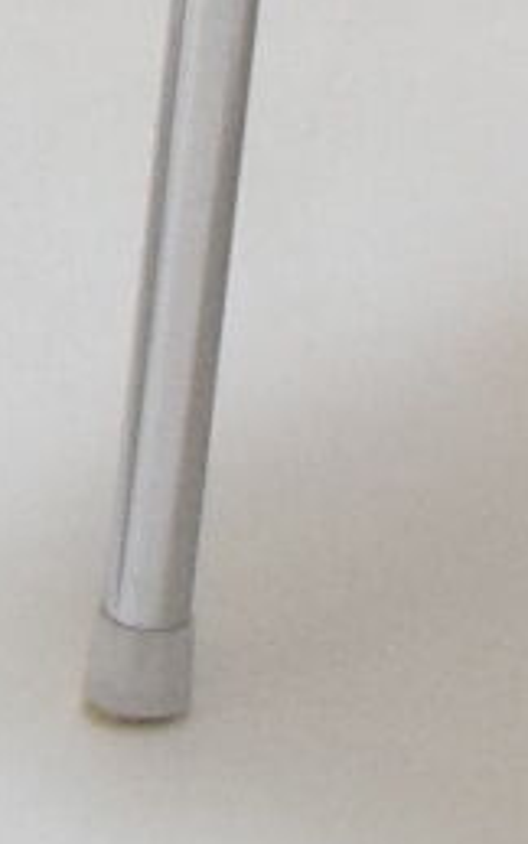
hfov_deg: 3.4
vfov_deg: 5.2
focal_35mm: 389
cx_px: -143
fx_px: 8951
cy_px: -1310
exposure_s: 1/250
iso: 1600
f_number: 8
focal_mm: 22
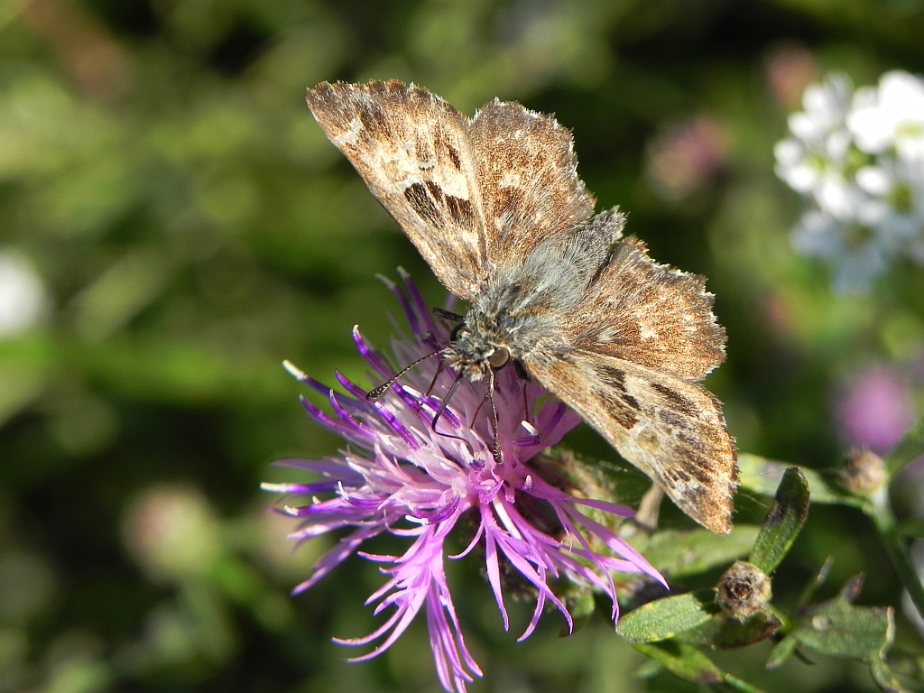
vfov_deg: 14.1
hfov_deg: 18.7
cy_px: 346
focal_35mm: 105
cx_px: 462
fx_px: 2803
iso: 160
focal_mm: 18.8
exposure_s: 1/587
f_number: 4.5
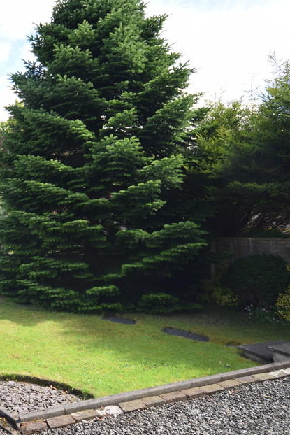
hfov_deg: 40.4
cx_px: 3
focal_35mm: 28
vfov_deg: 64.7
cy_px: 215
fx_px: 343
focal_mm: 11.5
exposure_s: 1/160
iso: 100
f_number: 6.3
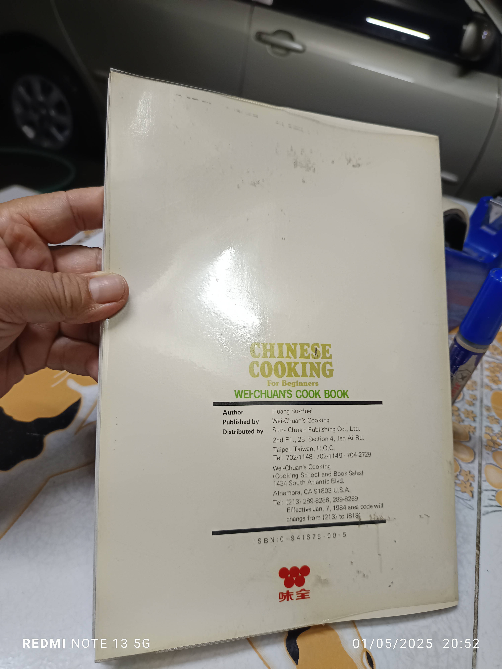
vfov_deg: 71.6
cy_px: 334
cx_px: 251
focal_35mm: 24
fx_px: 464
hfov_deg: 56.8
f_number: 1.7
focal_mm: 5.31
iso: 989
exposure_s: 1/33.3
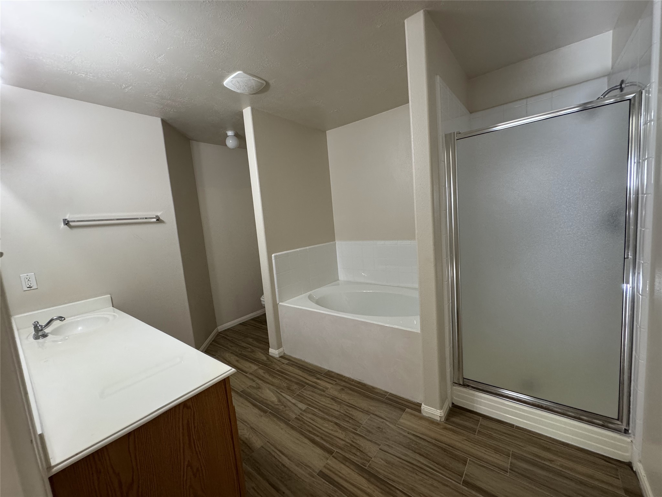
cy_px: 248
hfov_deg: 102.1
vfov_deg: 85.7
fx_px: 268
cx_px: 331
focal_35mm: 14
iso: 250
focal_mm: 2.22
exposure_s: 1/120
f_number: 2.2
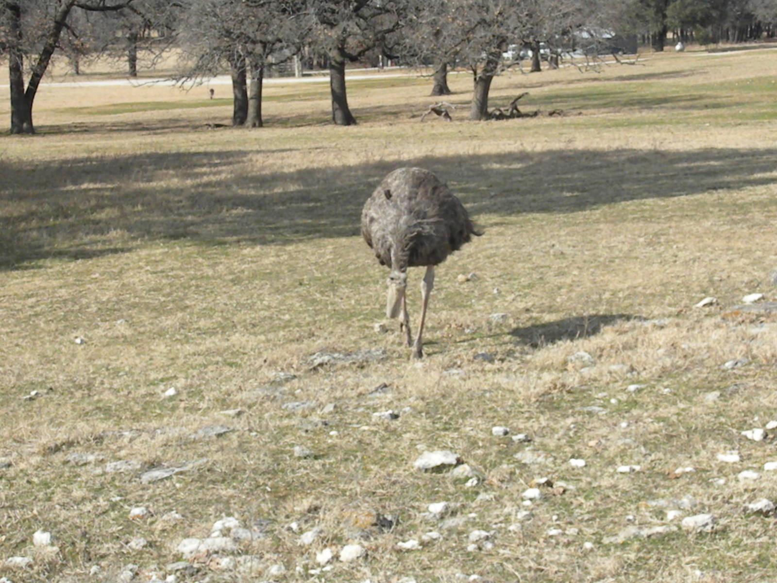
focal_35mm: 85
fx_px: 1908
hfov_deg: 23.0
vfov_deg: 17.4
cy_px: 292
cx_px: 388
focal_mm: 15
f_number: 14
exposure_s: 1/385
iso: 640
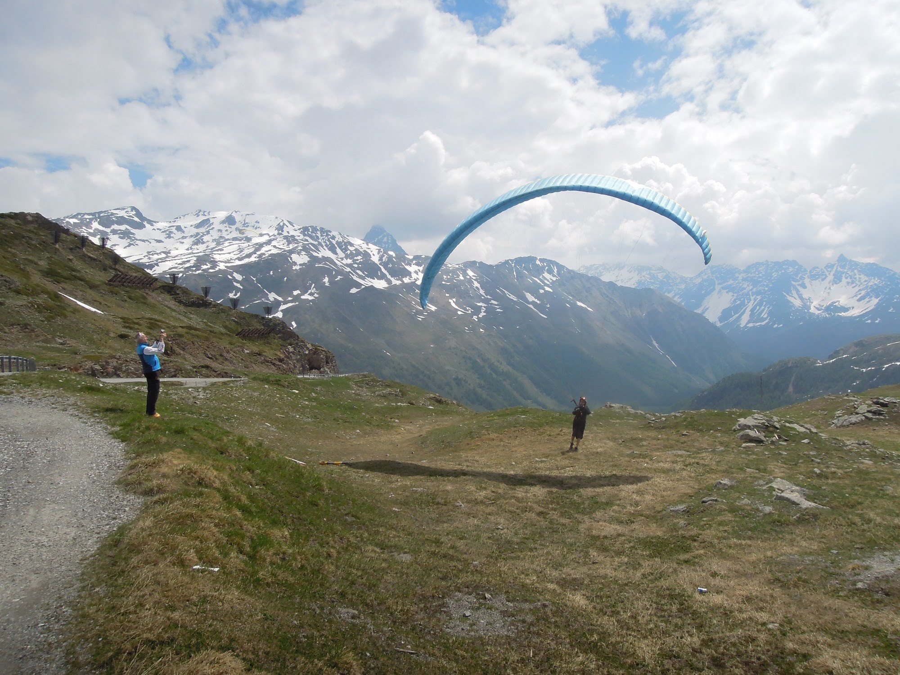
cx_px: 450
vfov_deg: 56.8
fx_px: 624
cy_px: 338
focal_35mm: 24
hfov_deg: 71.6
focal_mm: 4.3
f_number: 5
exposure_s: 1/1600
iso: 160
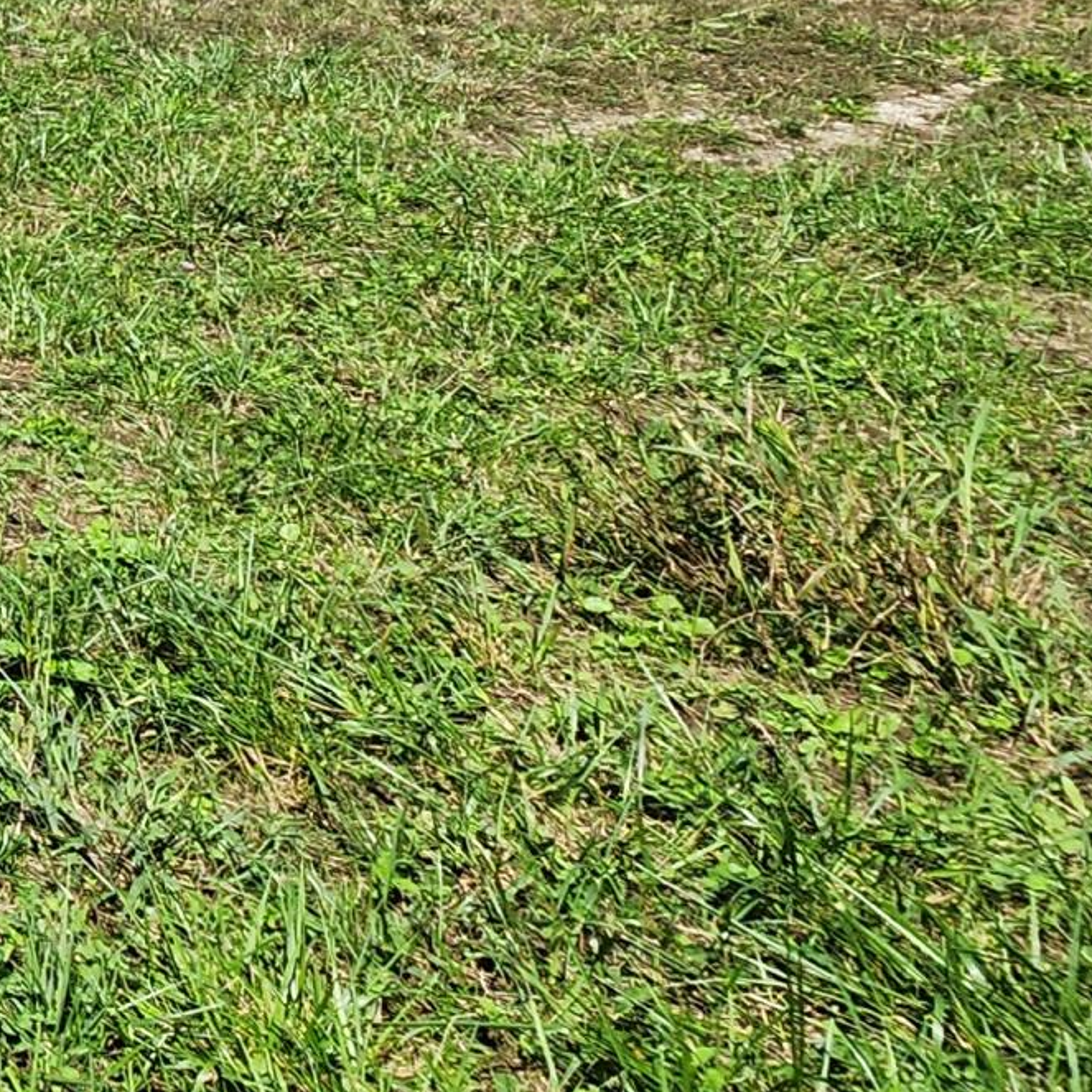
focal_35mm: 52
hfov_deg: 17.6
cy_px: -242
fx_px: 1856
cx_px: -1253
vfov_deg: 28.3
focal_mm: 2.2
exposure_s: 1/1915
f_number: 2.2
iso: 50
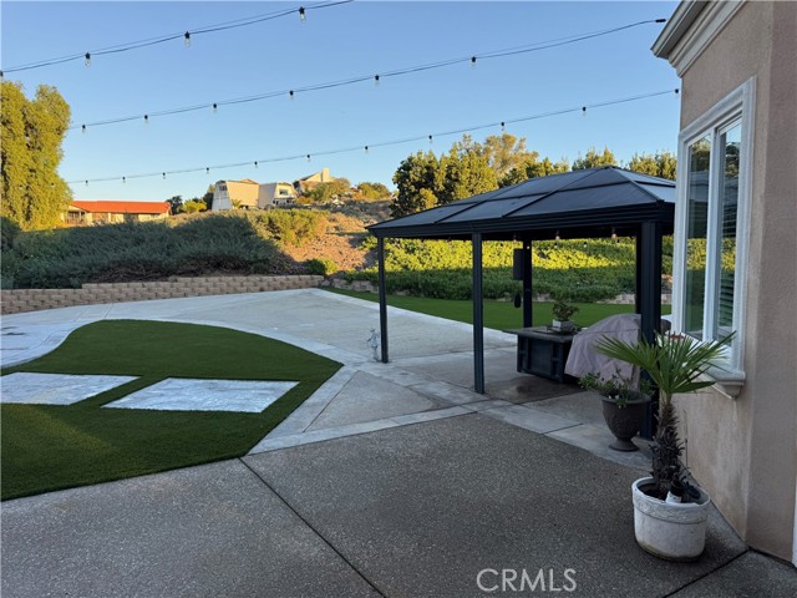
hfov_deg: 71.6
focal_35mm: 24
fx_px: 553
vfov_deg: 56.8
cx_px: 398
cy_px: 299
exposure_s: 1/772
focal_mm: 6.76
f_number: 1.78
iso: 80
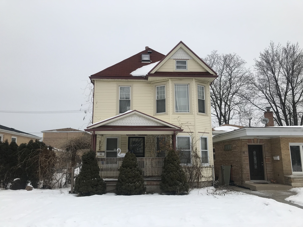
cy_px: 114
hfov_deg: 63.4
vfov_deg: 49.7
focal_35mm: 28
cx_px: 152
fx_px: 245
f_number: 1.8
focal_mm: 3.99
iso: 20
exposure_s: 1/1546
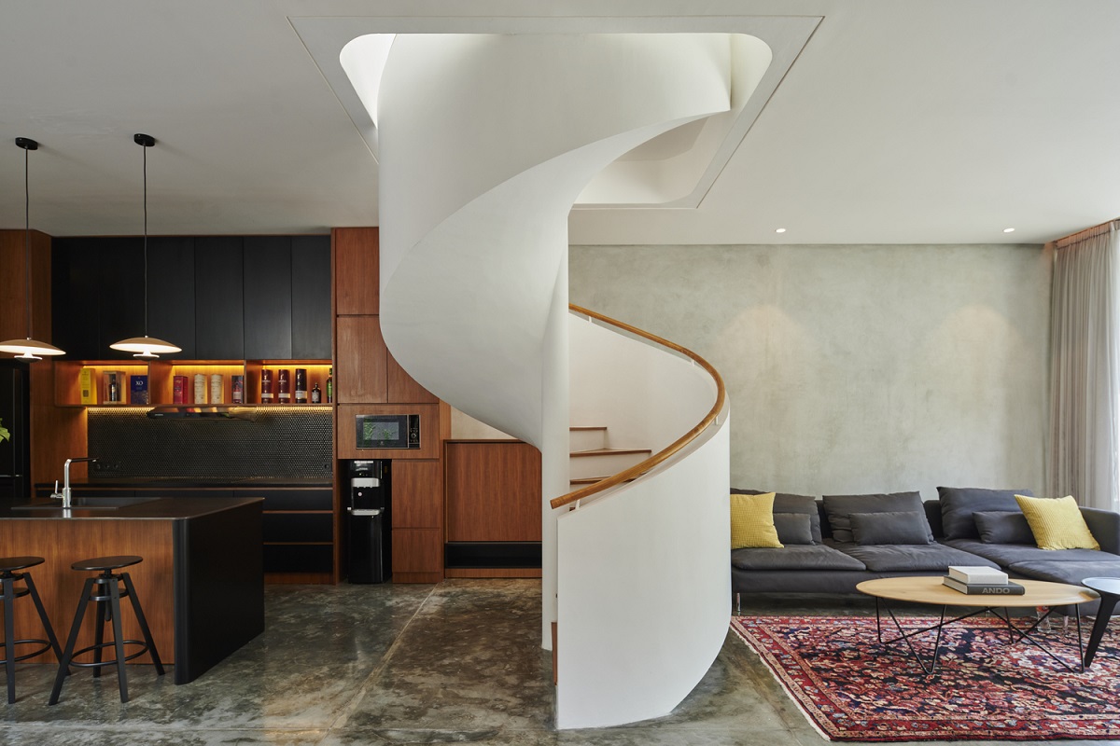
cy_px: 373
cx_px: 560
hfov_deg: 86.9
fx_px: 591
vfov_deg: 64.6
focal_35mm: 19
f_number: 6.3
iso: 200
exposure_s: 1/10
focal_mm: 19
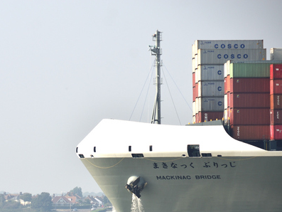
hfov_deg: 4.6
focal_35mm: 431
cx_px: 60
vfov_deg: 3.5
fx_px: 3512
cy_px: 163
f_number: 6.3
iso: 100
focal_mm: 170
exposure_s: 1/500
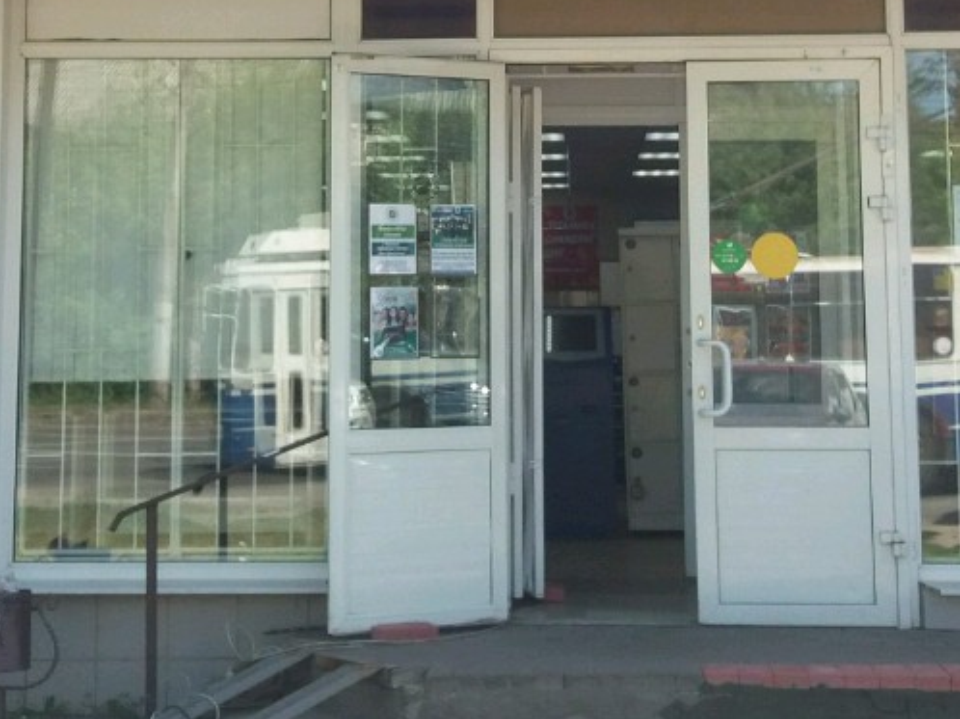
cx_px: 491
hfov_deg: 26.0
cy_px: 114
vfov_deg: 19.4
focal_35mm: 75
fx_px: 2079
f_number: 1.9
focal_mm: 3.7
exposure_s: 1/526
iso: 64
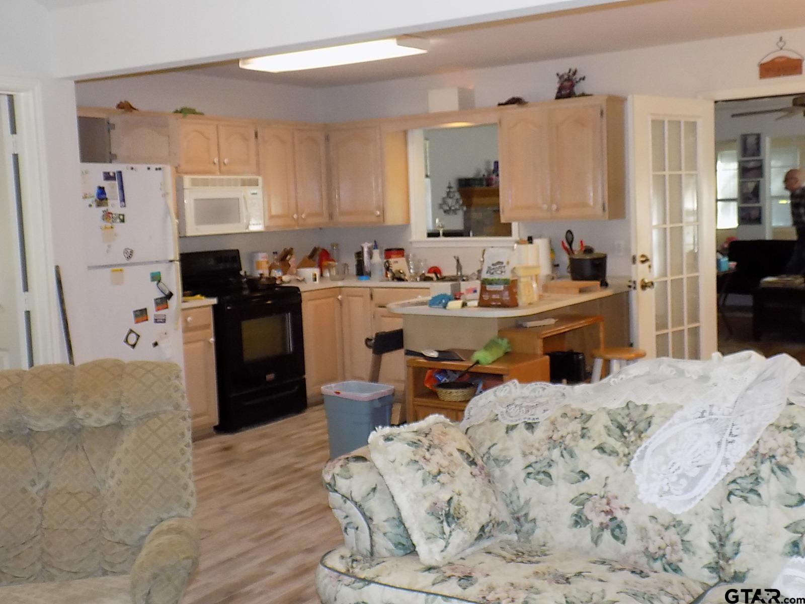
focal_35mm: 41
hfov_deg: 45.8
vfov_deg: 35.1
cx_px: 402
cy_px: 302
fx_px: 953
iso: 450
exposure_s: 1/30
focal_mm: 7.3
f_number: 3.6
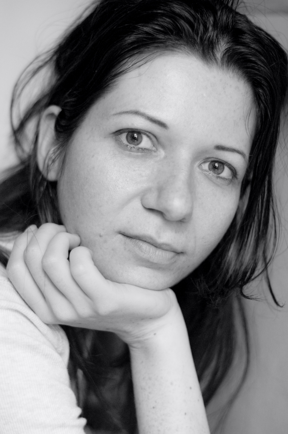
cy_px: 217
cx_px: 144
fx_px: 902
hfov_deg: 18.1
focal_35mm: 75
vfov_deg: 27.0
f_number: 2
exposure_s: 1/160
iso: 400
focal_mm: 50
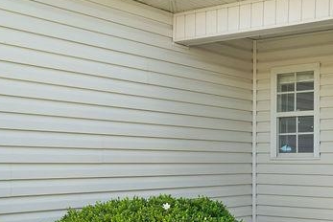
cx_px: 390
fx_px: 518
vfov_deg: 24.0
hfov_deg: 30.7
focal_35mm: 56
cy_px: 160
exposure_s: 1/160
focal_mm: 19
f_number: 4.5
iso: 320
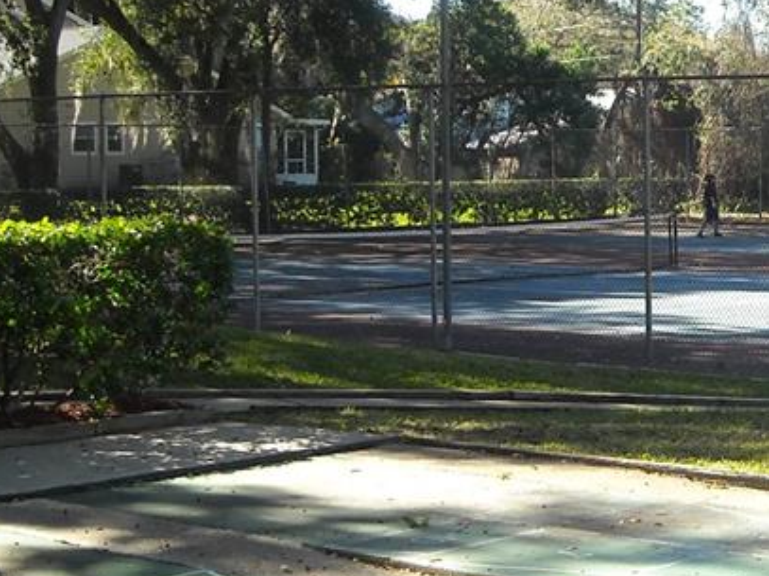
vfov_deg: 16.8
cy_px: 236
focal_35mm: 88
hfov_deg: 21.6
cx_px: 731
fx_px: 1954
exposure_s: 1/201
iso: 64
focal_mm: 5.7
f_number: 2.8
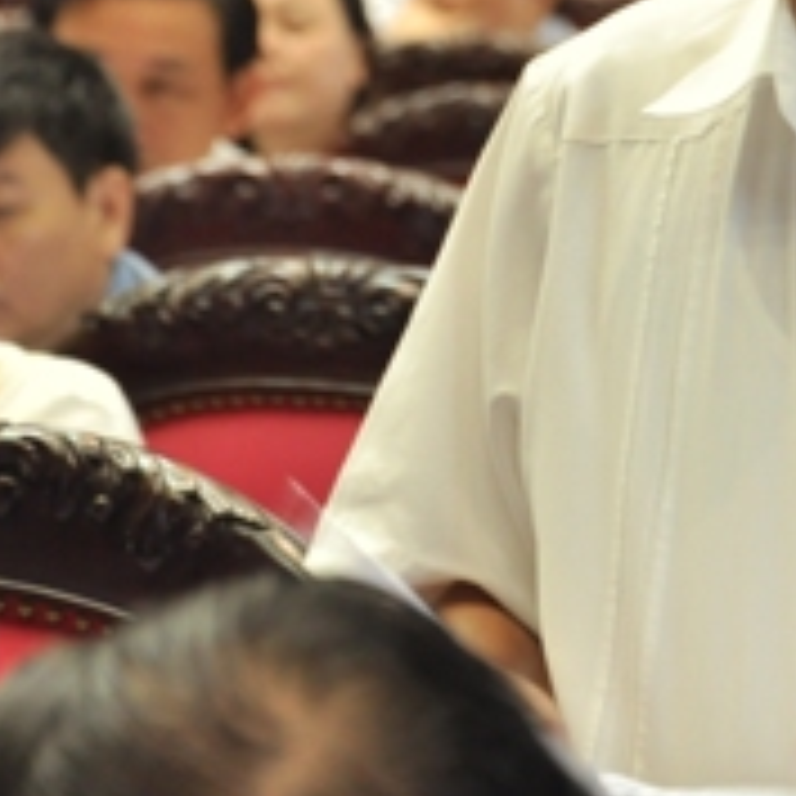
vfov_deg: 4.1
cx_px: 693
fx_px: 11031
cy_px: -90
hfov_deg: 4.1
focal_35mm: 424
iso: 800
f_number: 5.6
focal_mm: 98
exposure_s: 1/20
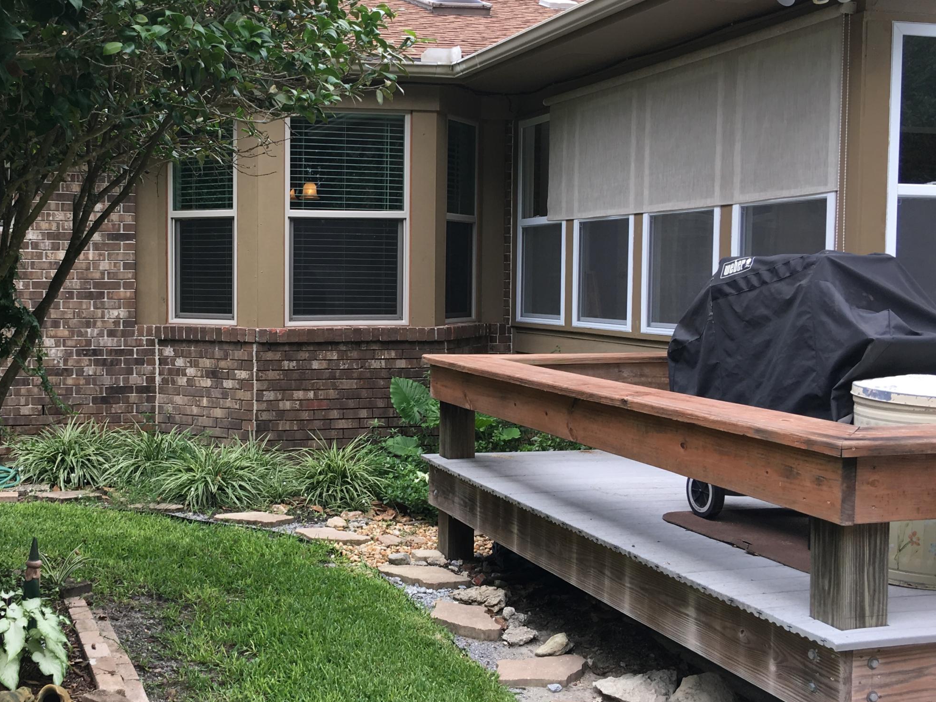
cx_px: 298
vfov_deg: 32.9
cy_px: 350
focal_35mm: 44
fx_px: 1190
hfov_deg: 42.3
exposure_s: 1/196
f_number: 2.2
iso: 25
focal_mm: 4.15
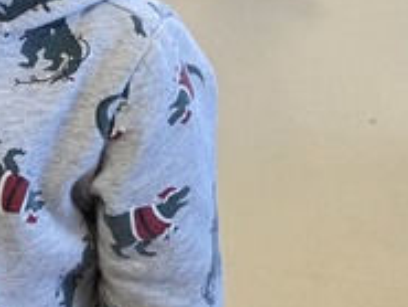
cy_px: -137
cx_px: -276
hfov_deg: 14.1
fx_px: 1498
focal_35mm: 127
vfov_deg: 11.3
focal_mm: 5.4
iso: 320
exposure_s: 1/120
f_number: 1.8
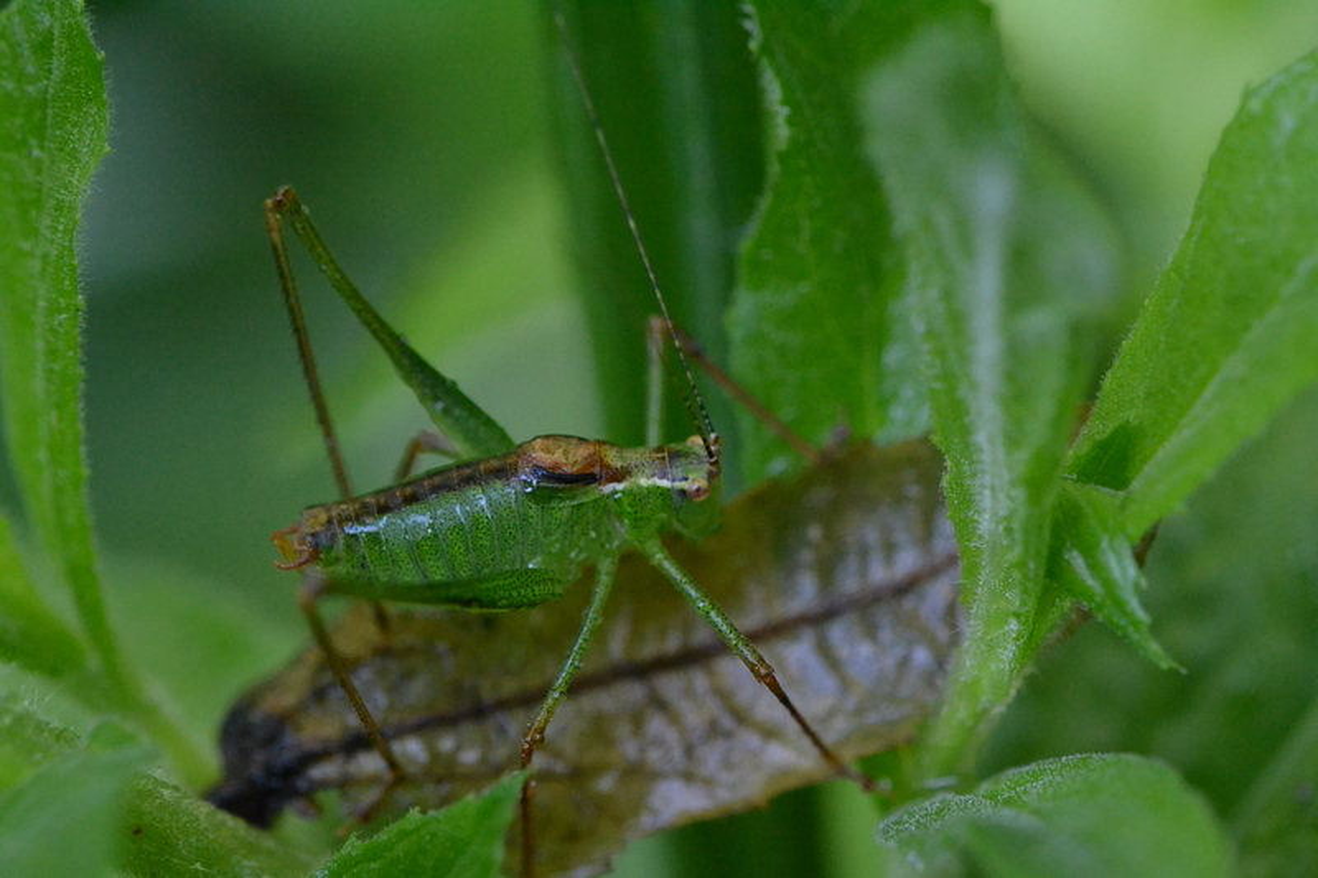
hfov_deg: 16.1
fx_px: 4667
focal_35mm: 128
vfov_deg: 10.7
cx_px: 659
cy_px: 439
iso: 3200
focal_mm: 85
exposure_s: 1/200
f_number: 8
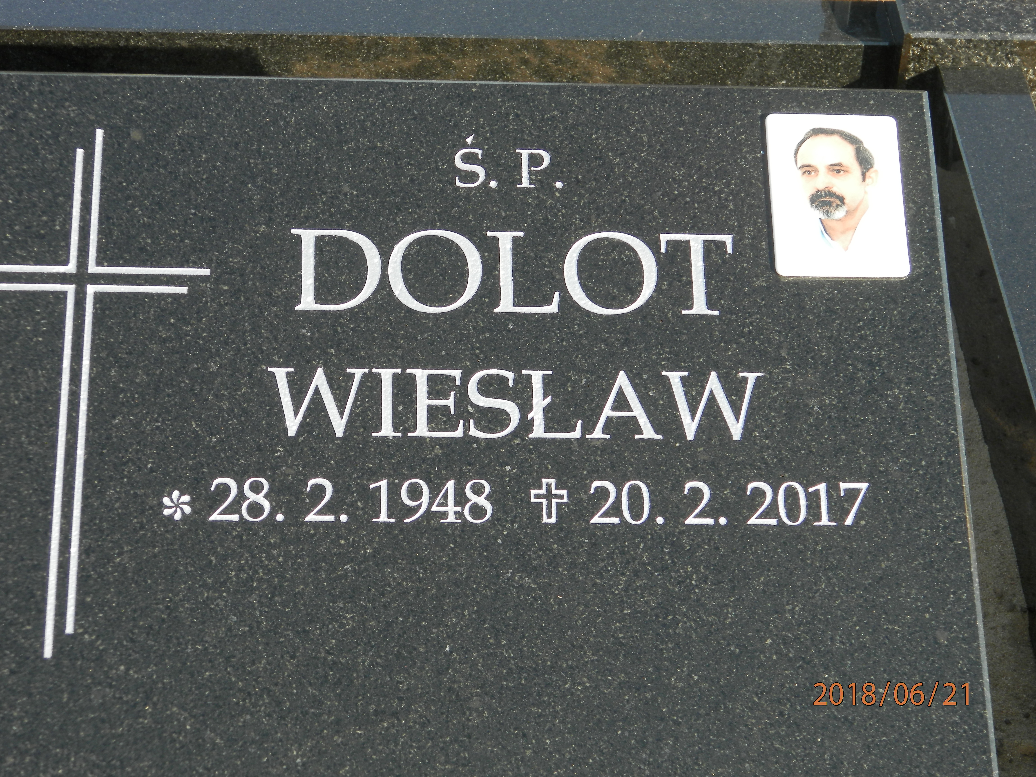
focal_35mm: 106
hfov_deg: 18.5
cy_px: 388
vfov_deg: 14.0
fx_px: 3172
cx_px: 518
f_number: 4.5
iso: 80
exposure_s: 1/160
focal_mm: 19
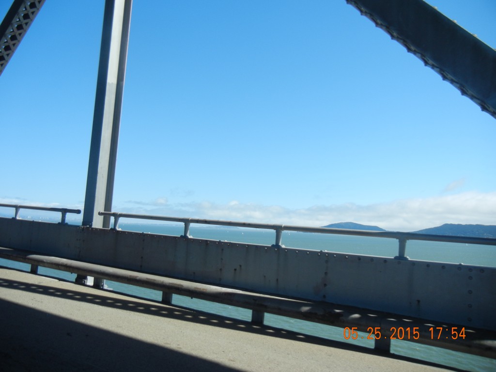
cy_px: 186
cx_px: 248
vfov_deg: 46.8
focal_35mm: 30
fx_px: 430
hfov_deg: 60.0
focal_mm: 5.4
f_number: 7
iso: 160
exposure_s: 1/360
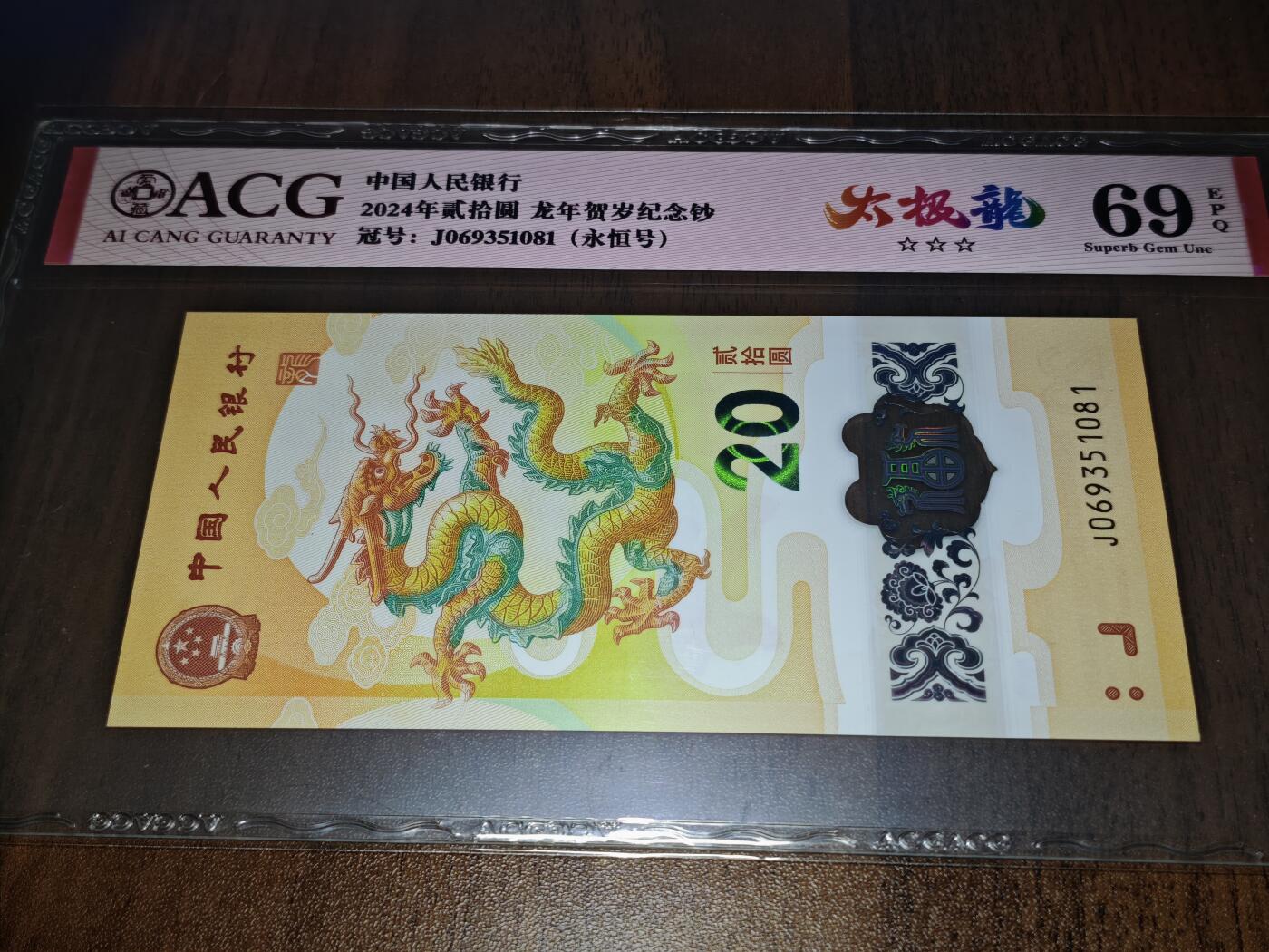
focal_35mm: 50
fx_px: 1833
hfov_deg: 38.2
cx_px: 634
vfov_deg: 29.1
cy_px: 476
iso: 160
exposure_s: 1/100
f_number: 1.63
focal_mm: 5.85
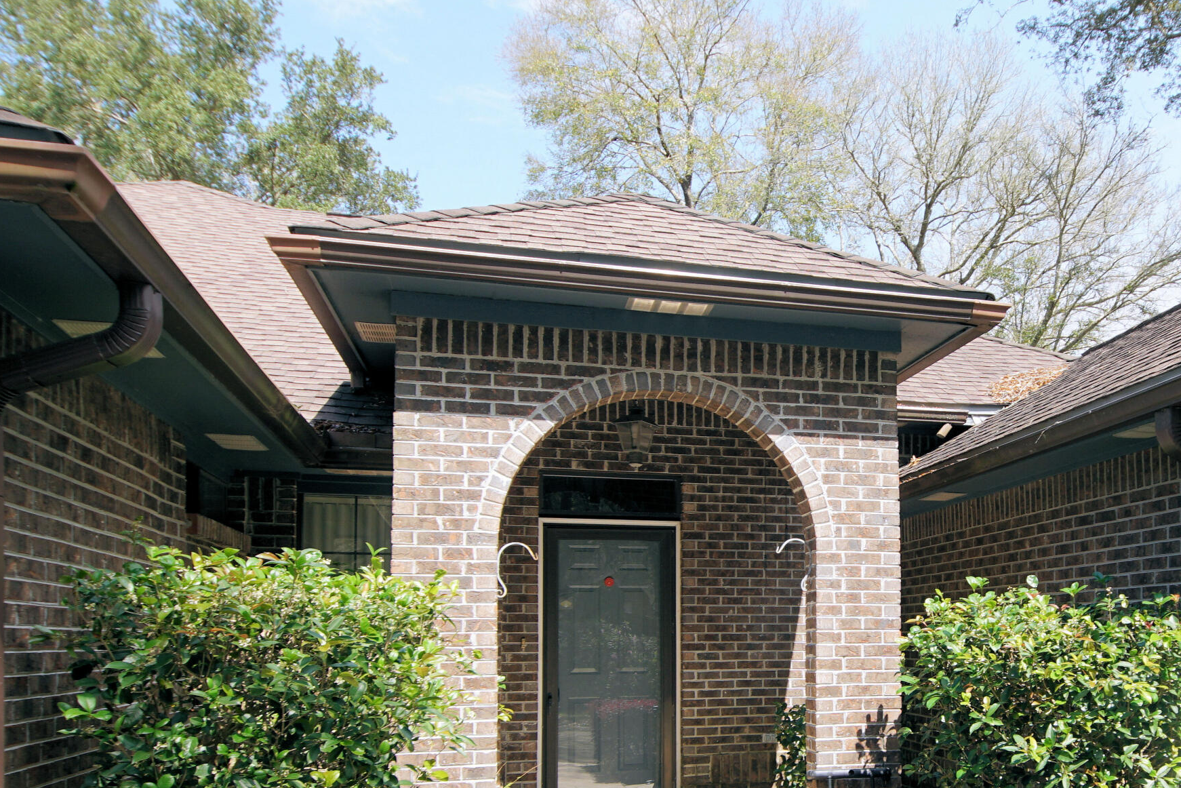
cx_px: 846
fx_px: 1017
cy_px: 605
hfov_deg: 58.0
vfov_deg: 40.9
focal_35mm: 31
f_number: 6.3
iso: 100
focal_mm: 12
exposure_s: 1/125
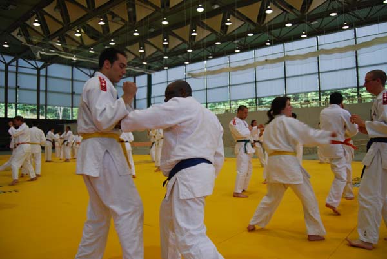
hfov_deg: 67.3
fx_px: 291
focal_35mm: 27
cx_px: 194
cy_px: 130
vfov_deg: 48.1
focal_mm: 18
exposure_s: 1/60
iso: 200
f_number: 4
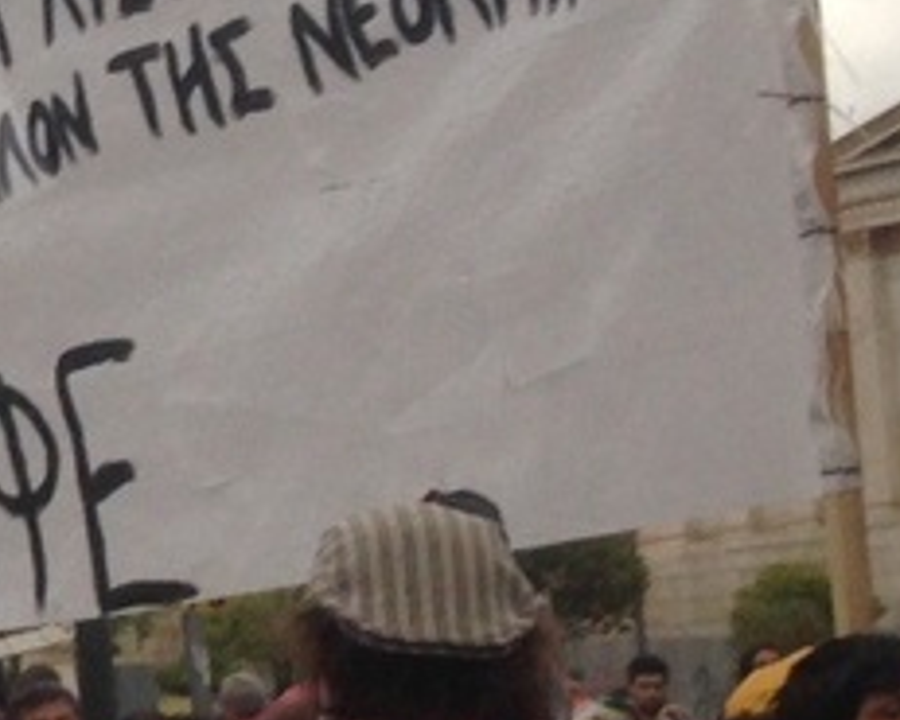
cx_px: -990
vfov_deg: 9.3
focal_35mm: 167
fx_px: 4450
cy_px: 467
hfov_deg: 10.5
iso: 50
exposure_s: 1/120
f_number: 2.4
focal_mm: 4.12
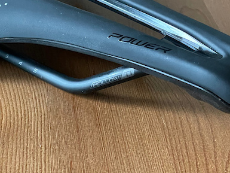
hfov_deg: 18.0
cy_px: 17
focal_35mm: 108
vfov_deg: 13.6
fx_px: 718
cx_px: 43
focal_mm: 6
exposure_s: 1/60
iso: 800
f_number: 2
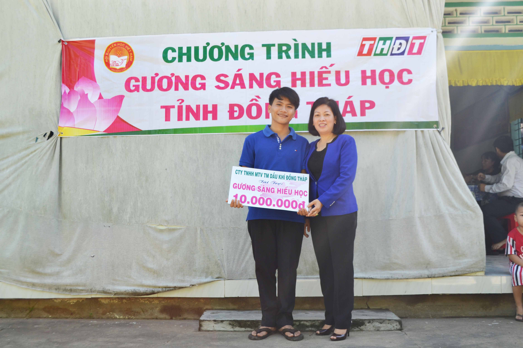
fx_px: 523
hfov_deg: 53.1
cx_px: 262
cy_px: 174
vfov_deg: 36.9
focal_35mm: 36
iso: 200
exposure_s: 1/125
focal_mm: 24
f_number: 5.6
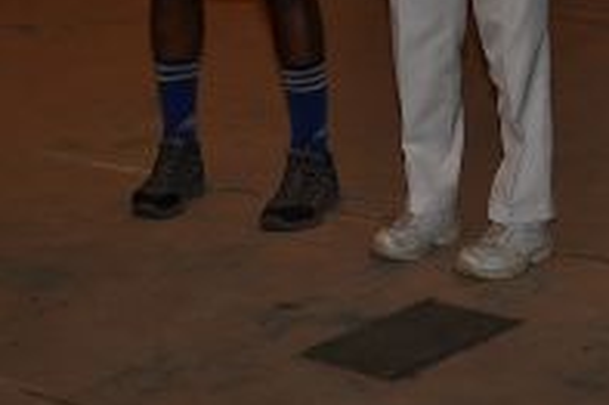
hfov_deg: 14.0
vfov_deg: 9.1
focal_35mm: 146
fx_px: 2468
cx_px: 476
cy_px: -201
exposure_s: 1/60
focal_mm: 32
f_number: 5.6
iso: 200
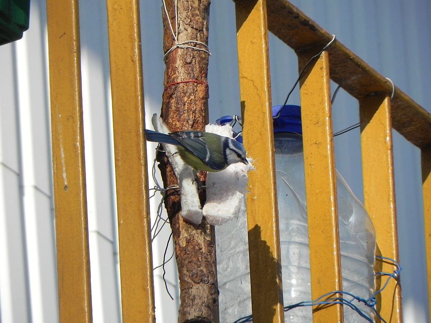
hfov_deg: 2.9
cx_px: 216
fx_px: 8442
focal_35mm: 678
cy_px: 162
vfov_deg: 2.2
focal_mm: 120
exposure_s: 1/380
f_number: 7.1
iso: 160
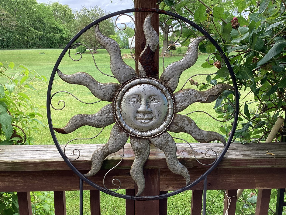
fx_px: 256
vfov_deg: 45.4
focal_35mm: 31
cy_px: 108
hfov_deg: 58.3
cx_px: 143
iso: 25
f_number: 2.4
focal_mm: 3.3
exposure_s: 1/177
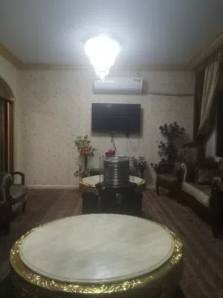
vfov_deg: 65.3
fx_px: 232
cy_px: 149
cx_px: 112
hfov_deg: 51.4
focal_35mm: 27
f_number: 2
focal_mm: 2.79
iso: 646
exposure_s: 1/33.3
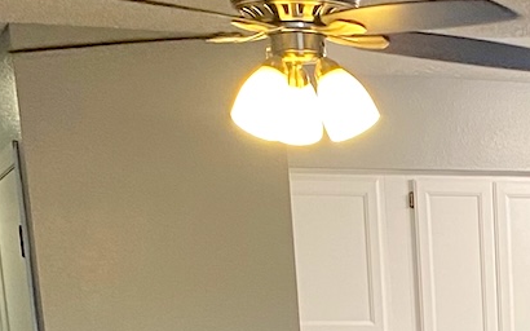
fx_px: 1747
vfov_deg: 9.2
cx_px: 613
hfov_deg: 16.6
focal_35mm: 121
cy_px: 912
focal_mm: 4.25
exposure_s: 1/60
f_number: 1.8
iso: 125
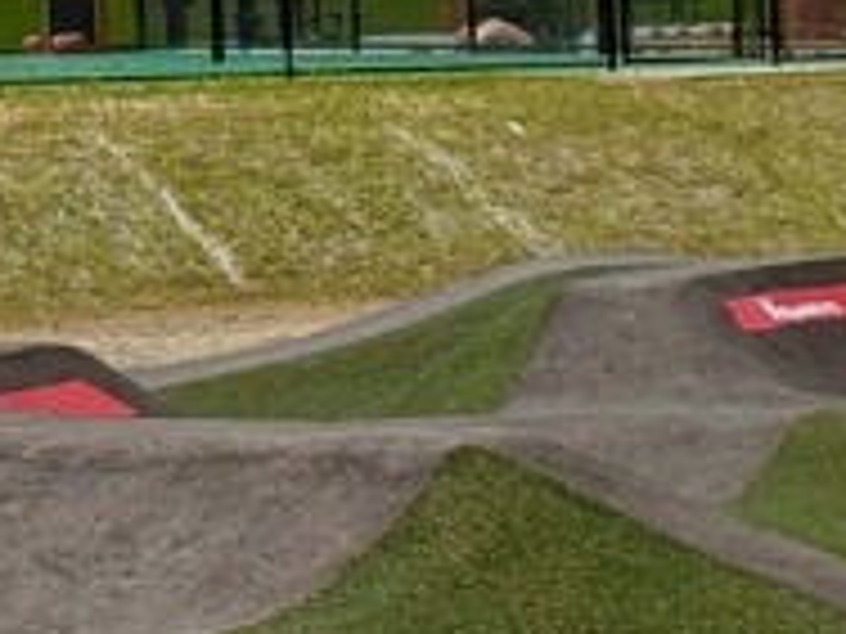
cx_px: 1894
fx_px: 6403
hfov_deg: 7.2
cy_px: 157
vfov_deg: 5.7
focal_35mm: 262
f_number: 1.78
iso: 64
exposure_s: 1/6024
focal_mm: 6.76
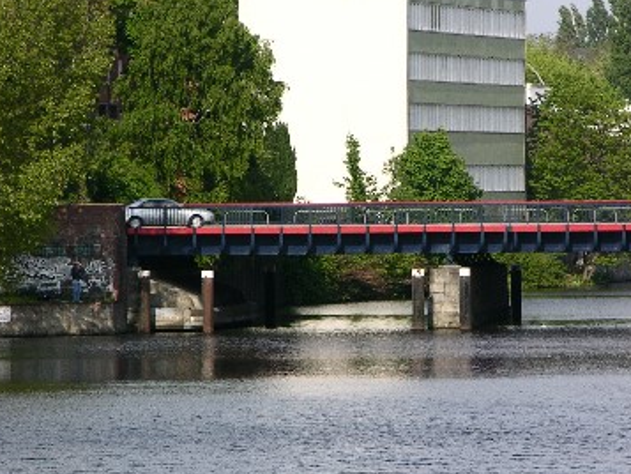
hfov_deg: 4.3
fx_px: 8388
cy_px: 267
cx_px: 436
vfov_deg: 3.2
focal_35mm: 460
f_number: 6.6
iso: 50
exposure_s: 1/165
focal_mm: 71.2
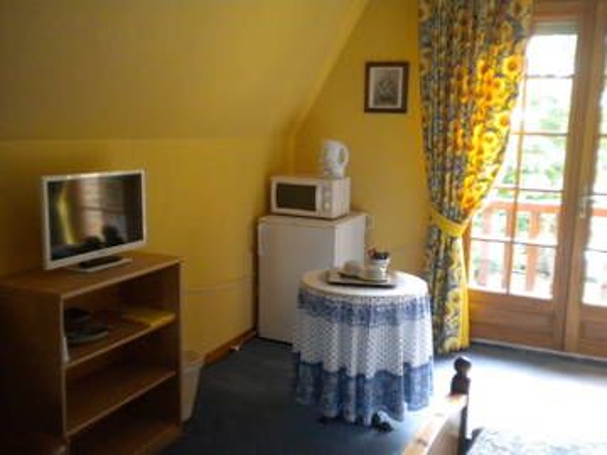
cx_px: 304
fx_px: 614
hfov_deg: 52.6
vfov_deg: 40.7
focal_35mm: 35
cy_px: 228
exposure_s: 1/53
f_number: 3.1
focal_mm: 6.3
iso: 400
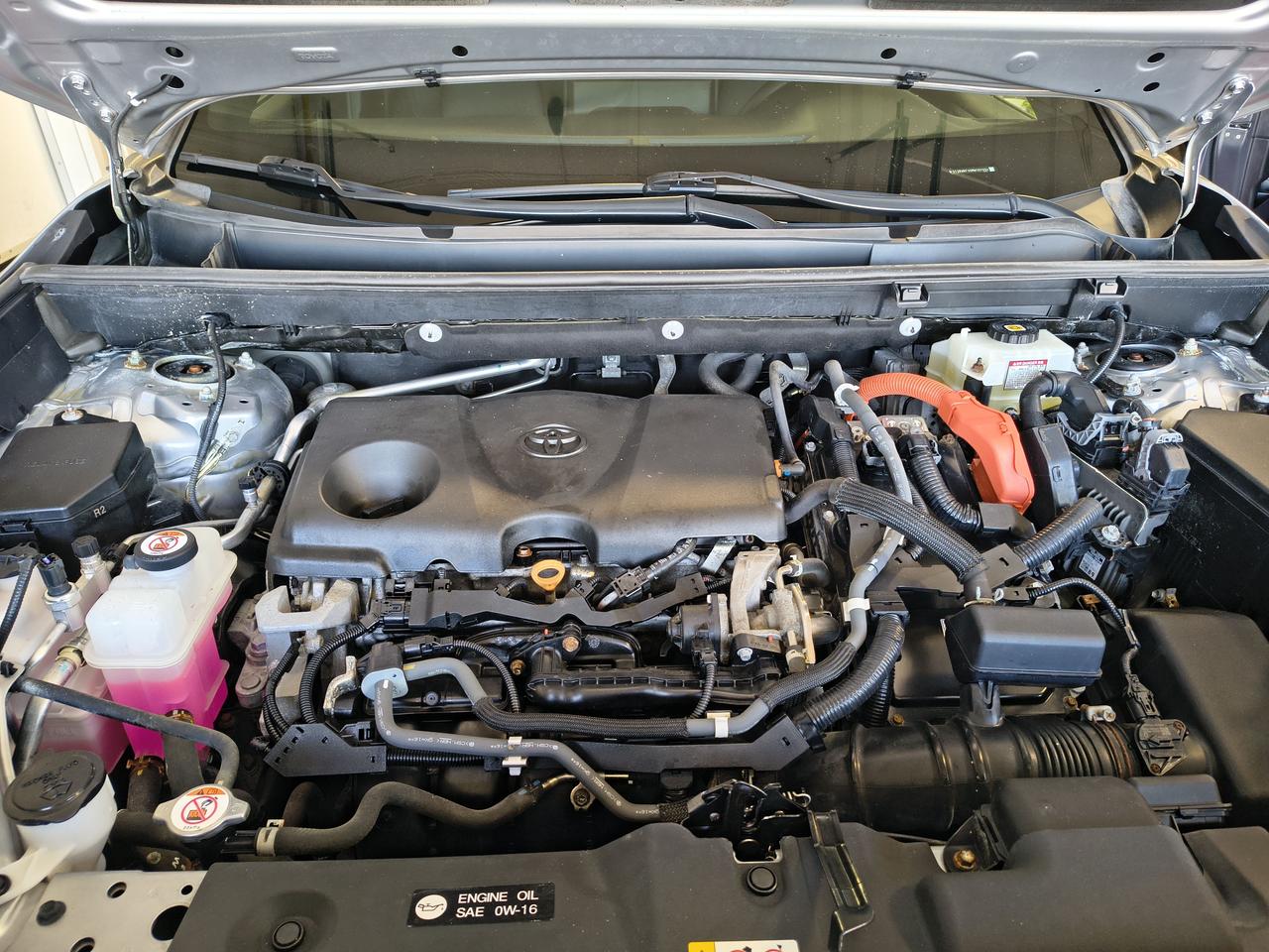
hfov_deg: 71.6
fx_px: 880
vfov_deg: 56.8
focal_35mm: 24
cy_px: 476
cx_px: 634
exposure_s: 1/120
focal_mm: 5.56
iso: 524
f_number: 1.8
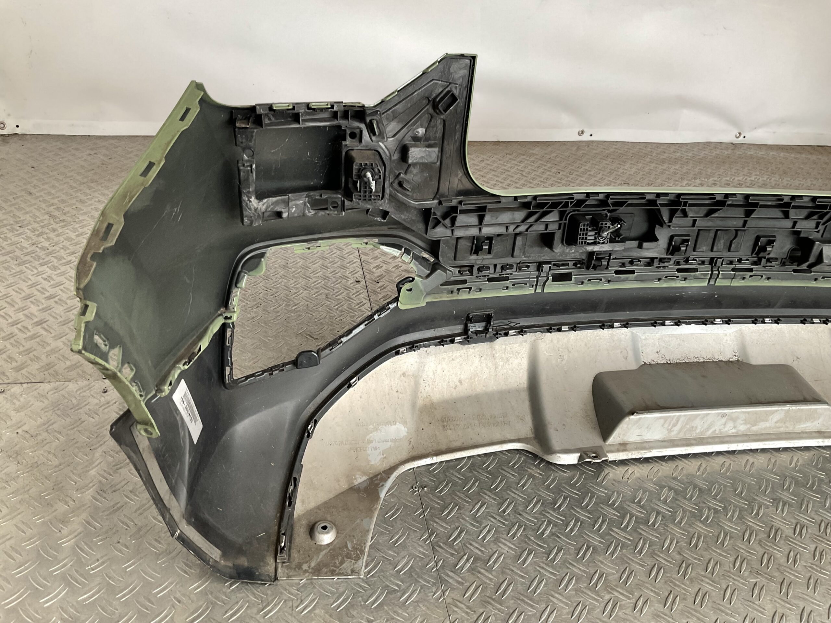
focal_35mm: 29
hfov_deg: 61.7
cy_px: 312
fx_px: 696
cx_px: 416
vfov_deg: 48.2
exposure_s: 1/50
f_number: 1.8
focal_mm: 3
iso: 50
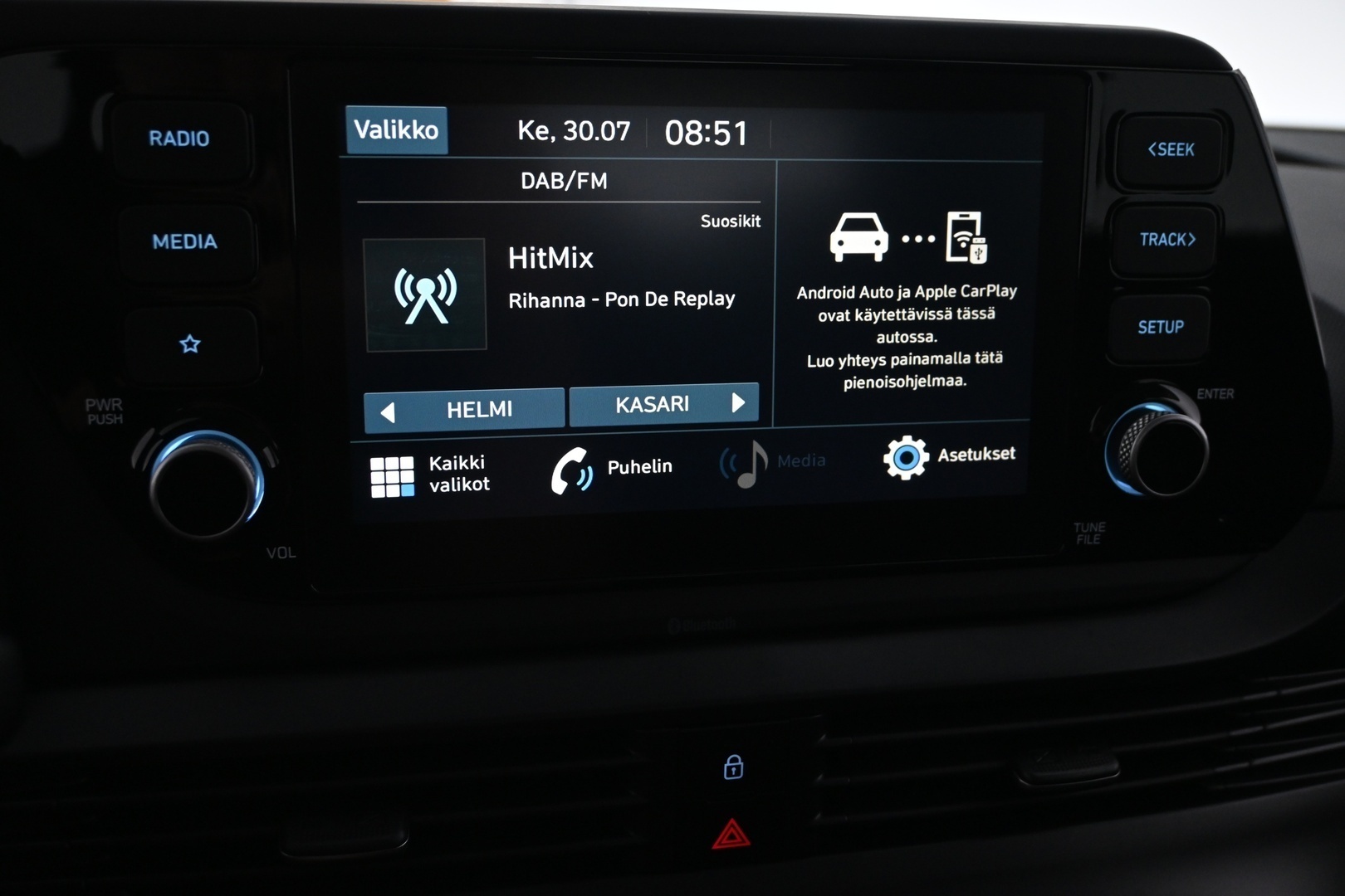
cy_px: 448
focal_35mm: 37
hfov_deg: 52.2
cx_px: 672
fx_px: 1373
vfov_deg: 36.2
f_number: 4.2
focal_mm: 24.5
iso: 1600
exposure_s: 1/40
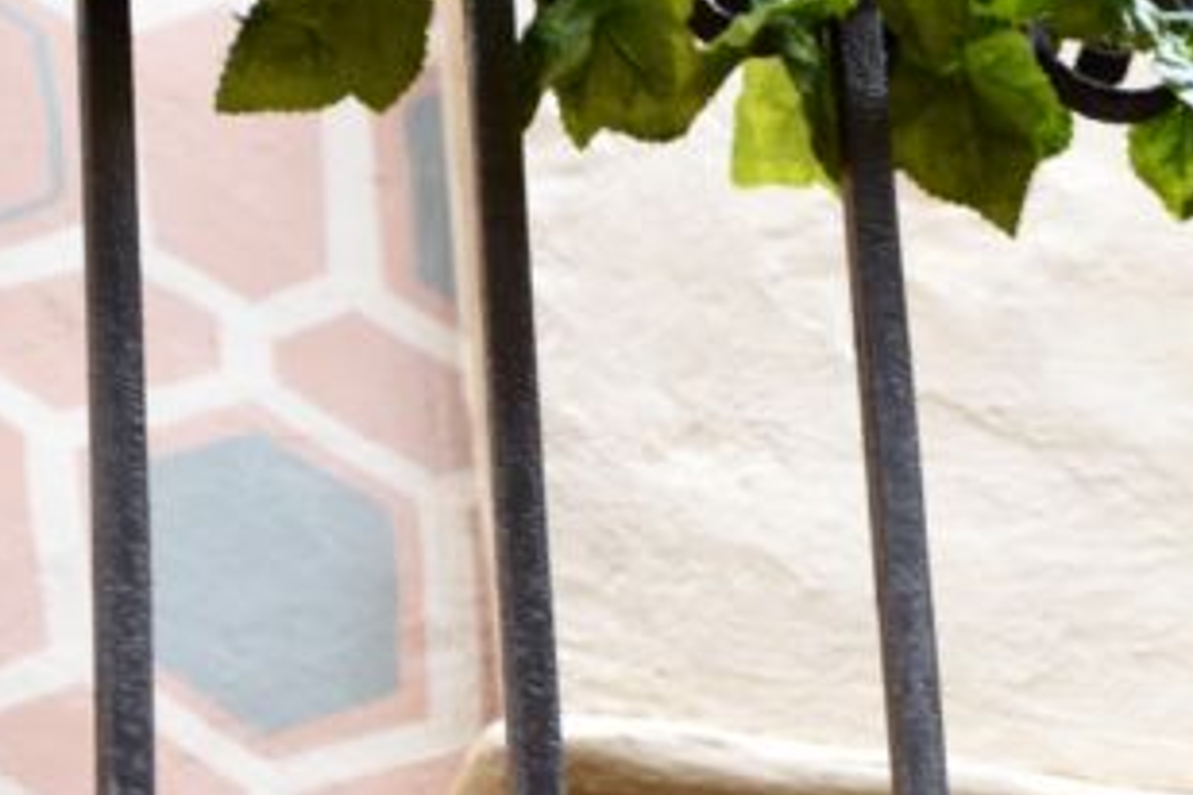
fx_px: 12348
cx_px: 1876
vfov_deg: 3.7
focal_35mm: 373
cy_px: 980
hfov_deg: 5.5
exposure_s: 1/125
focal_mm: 75
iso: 400
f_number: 5
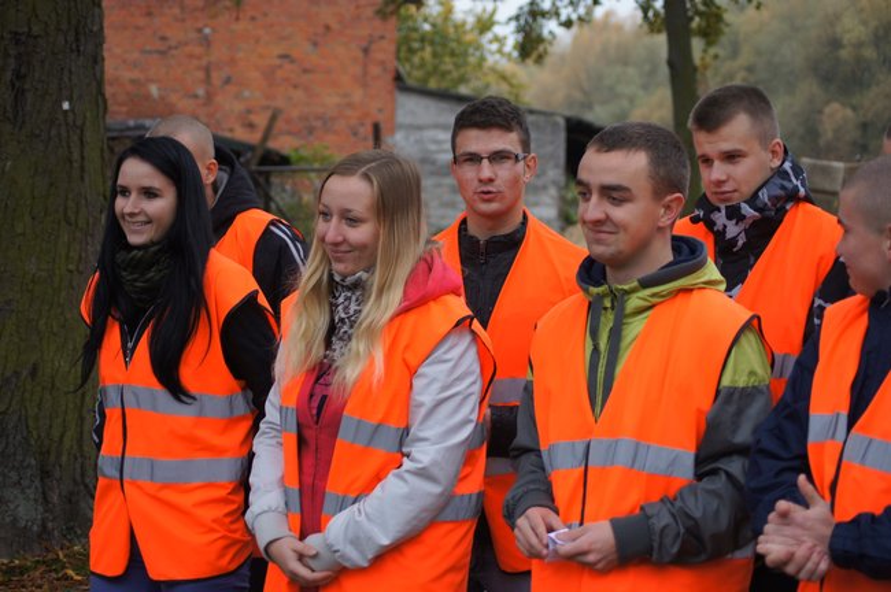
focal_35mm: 82
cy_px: 296
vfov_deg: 16.5
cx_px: 446
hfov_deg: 24.6
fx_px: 2040
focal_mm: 55
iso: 100
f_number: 4
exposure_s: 1/100
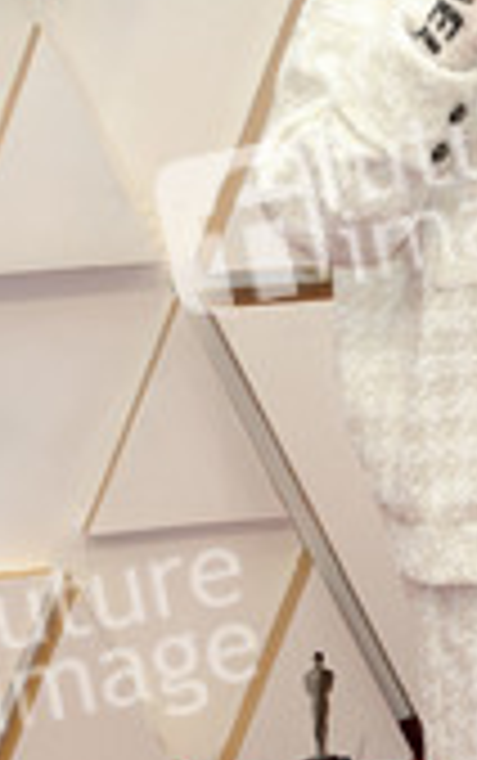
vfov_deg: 12.8
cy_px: 432
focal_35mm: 164
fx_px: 3402
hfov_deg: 8.0
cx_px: 520
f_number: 7.1
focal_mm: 68
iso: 800
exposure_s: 1/200
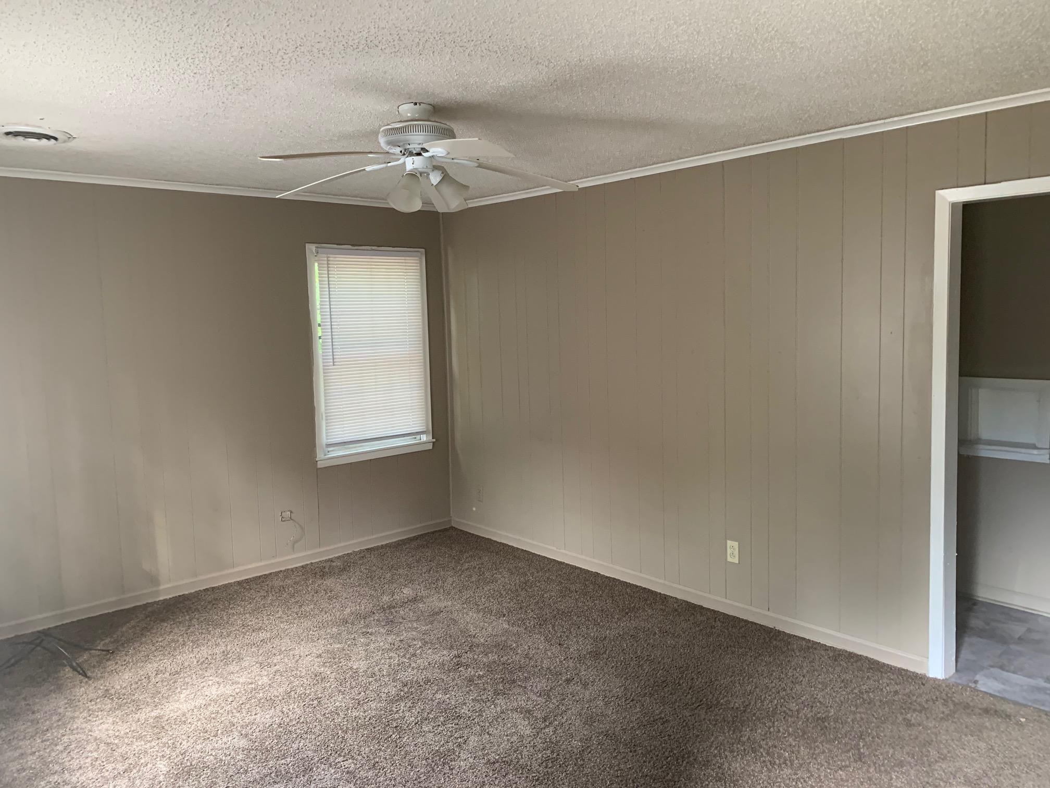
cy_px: 394
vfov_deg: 53.1
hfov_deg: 67.3
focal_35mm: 26
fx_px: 789
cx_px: 525
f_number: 1.8
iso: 160
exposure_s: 1/60
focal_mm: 4.25
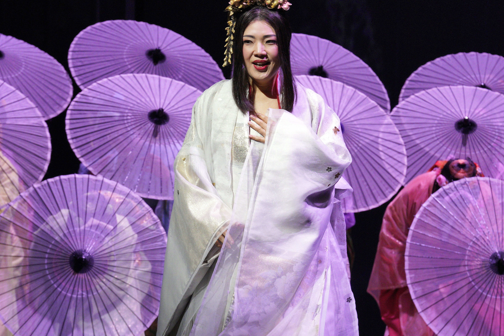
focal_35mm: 259
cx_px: 264
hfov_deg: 8.0
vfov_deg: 5.3
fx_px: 3626
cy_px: 170
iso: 4000
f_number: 9
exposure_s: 1/125
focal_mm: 198
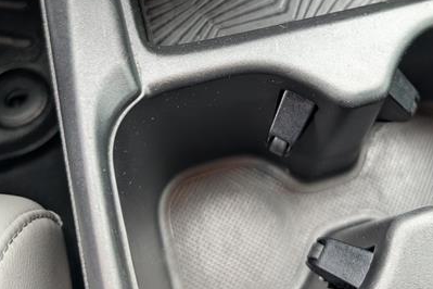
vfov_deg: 32.0
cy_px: 38
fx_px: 481
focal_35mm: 40
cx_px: 275
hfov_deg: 47.9
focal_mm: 6.9
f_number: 1.68
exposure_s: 1/256
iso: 1205
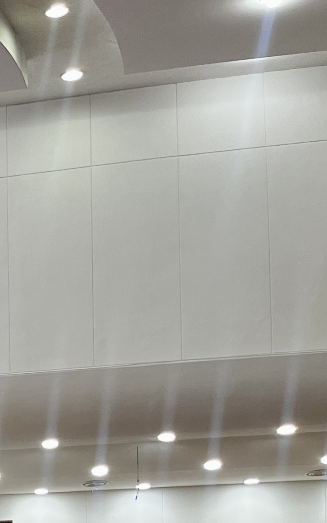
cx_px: -498
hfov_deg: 11.2
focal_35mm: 95
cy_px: 604
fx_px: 1355
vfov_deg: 20.6
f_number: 1.6
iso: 100
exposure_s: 1/120
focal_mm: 5.1
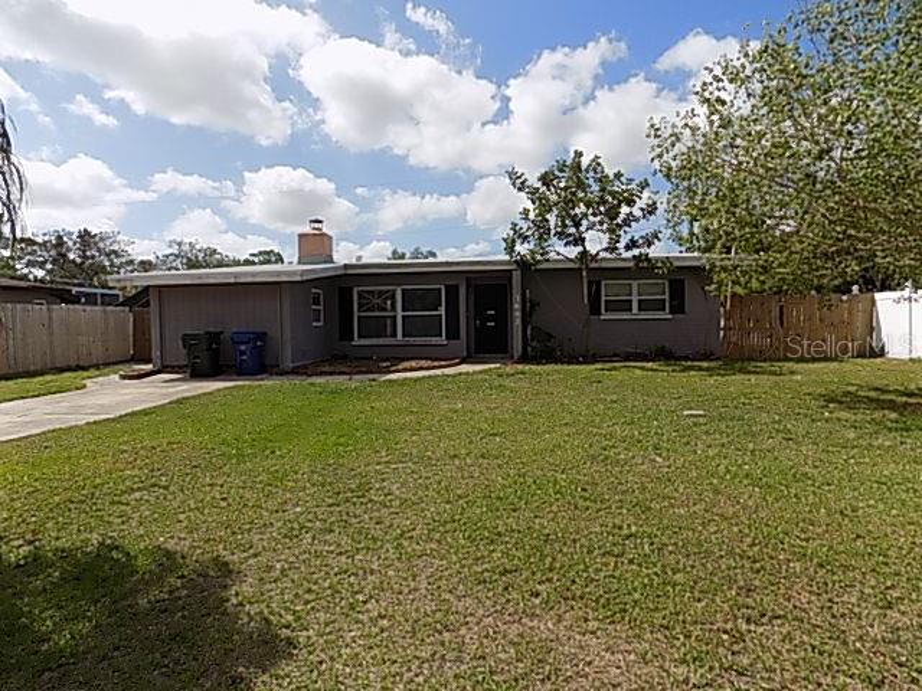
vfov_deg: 58.9
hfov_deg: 73.9
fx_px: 613
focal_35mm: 23
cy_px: 346
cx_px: 461
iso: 80
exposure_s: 1/1500
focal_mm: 4
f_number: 3.1
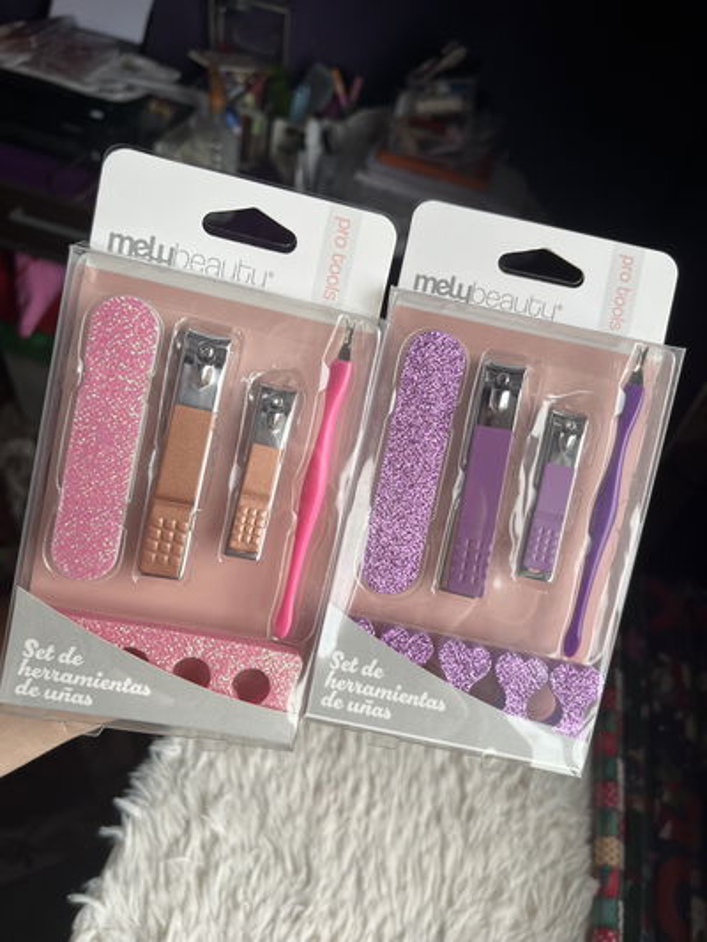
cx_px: 354
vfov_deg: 67.3
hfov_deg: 53.1
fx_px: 708
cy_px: 471
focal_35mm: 26
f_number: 1.6
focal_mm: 5.1
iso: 40
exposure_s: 1/198
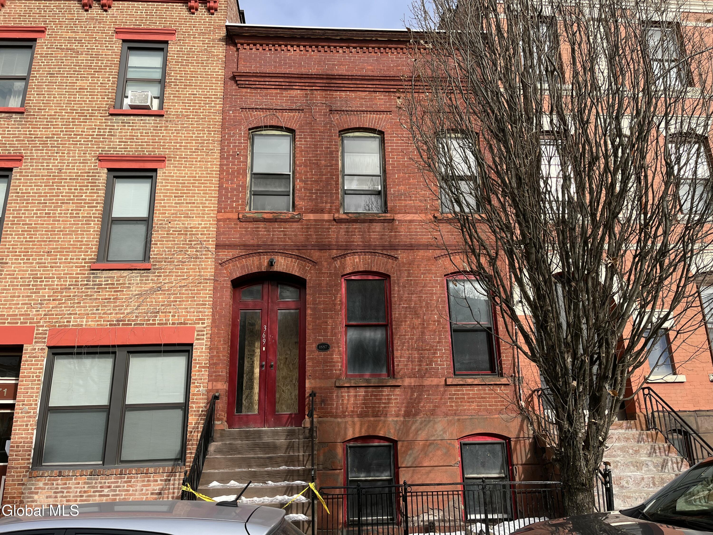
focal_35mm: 26
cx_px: 356
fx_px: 536
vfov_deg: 53.1
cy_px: 268
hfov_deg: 67.3
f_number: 1.6
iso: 50
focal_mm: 5.1
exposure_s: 1/1802
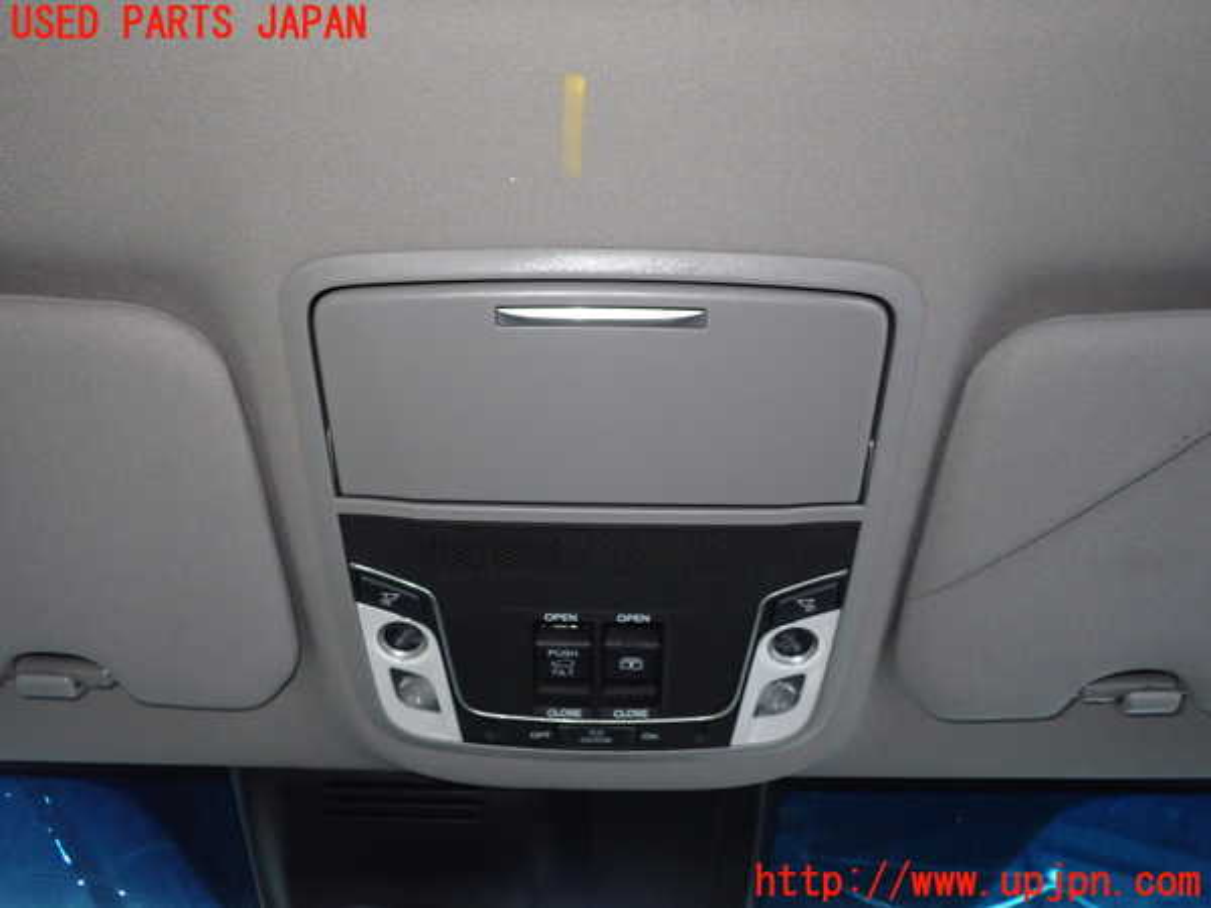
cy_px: 454
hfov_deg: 60.0
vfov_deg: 46.8
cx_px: 606
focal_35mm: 30
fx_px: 1050
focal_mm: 5.4
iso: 800
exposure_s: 1/30
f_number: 2.3
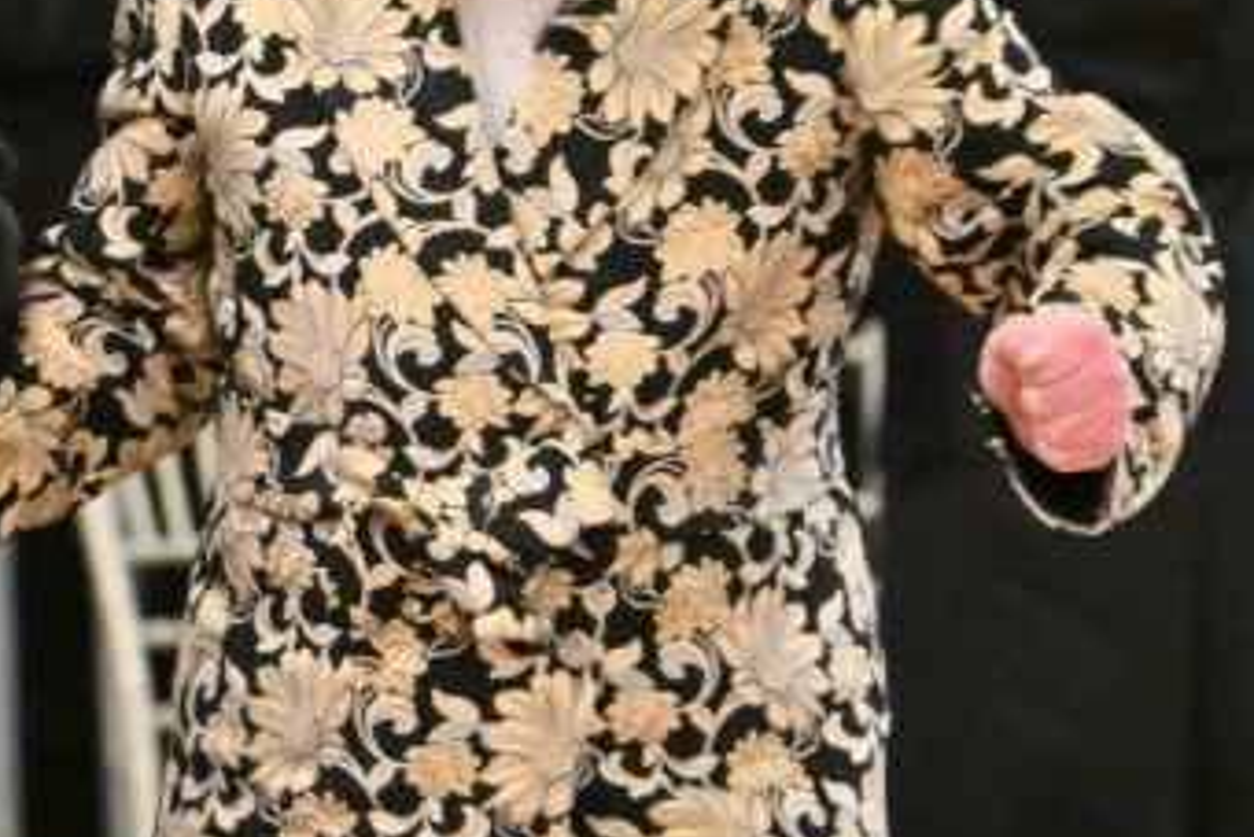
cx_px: -513
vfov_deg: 2.3
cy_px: 77
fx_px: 21187
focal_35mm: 608
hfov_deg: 3.4
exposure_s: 1/200
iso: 2000
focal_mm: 135
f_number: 2.8
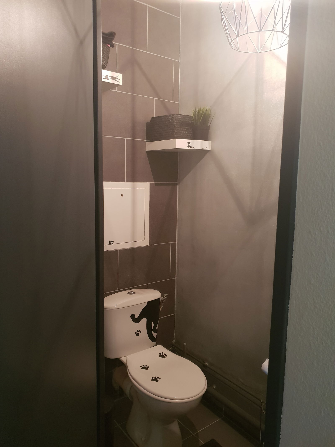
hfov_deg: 53.1
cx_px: 168
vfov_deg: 67.3
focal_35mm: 26
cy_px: 224
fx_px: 335
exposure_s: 1/20
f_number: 1.5
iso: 250
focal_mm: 4.3
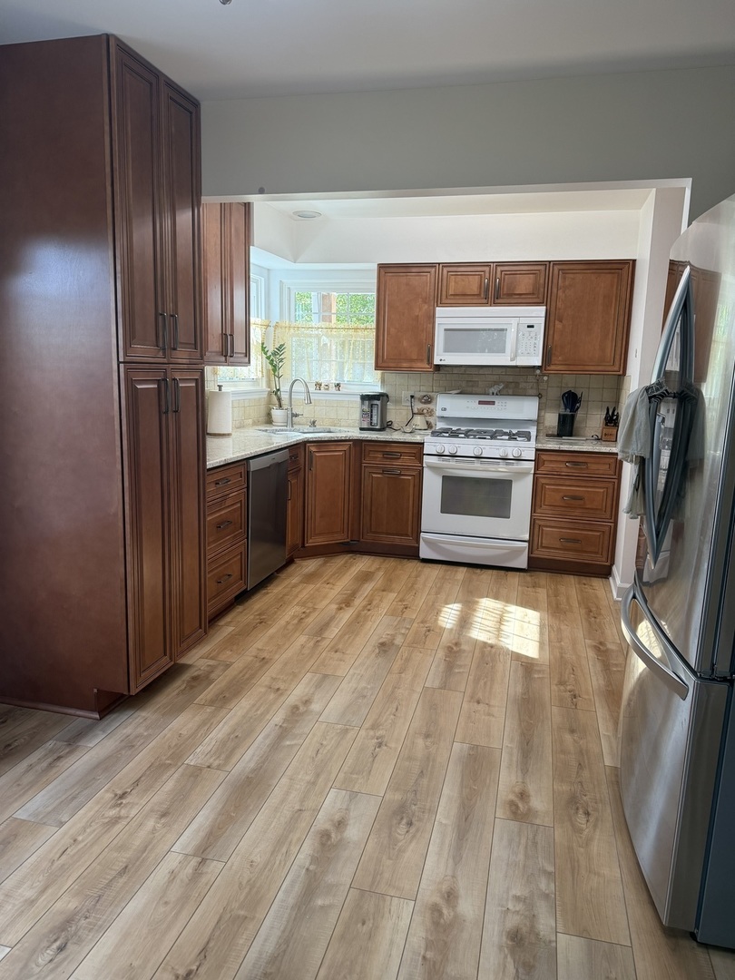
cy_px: 490
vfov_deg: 71.6
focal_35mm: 24
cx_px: 368
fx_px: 679
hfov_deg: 56.8
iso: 125
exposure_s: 1/176
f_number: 1.78
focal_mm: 6.76
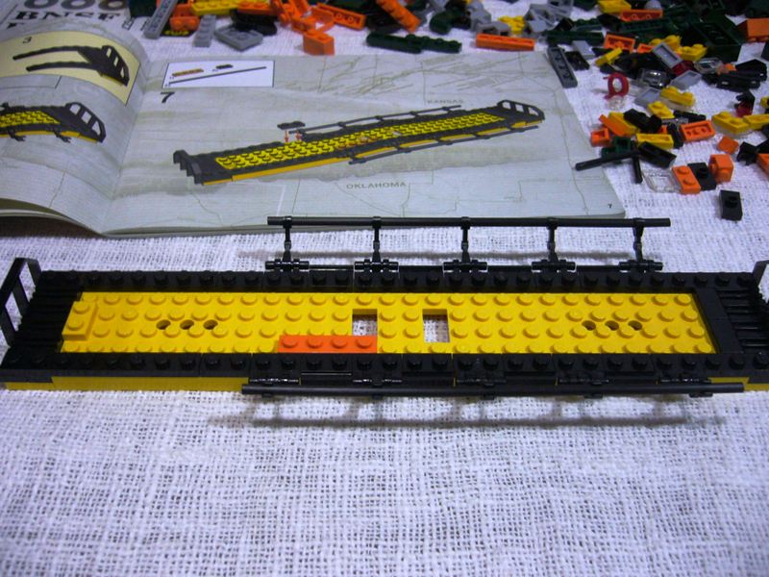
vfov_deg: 40.7
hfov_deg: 52.6
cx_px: 384
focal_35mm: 35
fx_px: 778
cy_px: 288
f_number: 2.8
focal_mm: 5.8
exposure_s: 1/8
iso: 200
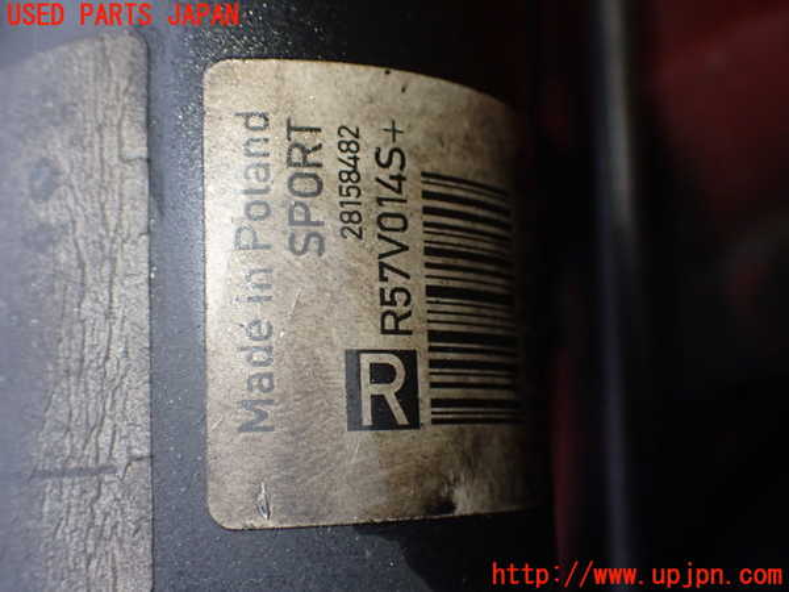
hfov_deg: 42.9
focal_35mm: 44
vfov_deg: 32.9
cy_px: 296
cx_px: 394
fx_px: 1003
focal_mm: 7.84
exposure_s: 1/160
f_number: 2.9
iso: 800
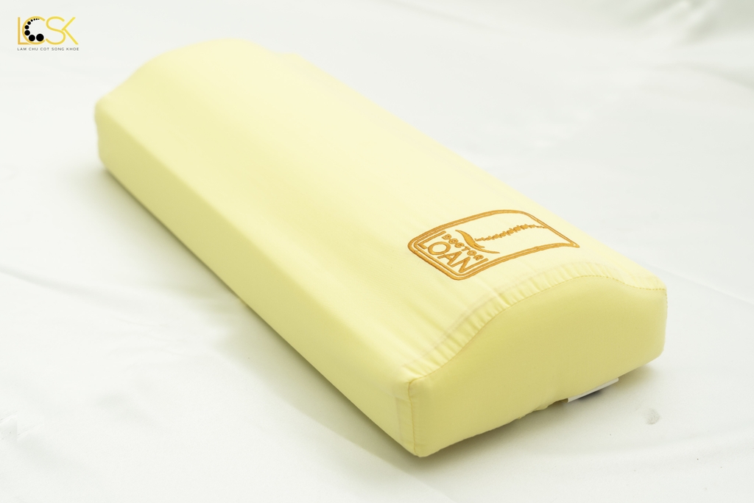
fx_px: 1466
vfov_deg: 19.5
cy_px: 252
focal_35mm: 70
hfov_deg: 28.8
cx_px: 377
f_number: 8
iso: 500
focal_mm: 70
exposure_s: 1/160
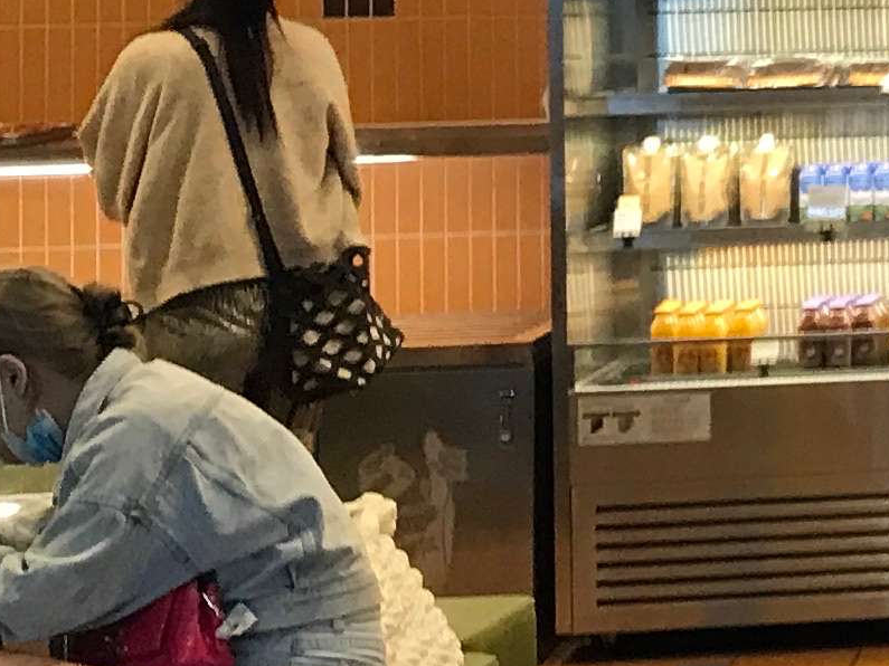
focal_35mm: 142
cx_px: 2065
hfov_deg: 11.6
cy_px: -155
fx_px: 3646
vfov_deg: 10.3
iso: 25
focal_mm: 3.99
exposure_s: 1/30
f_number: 1.8
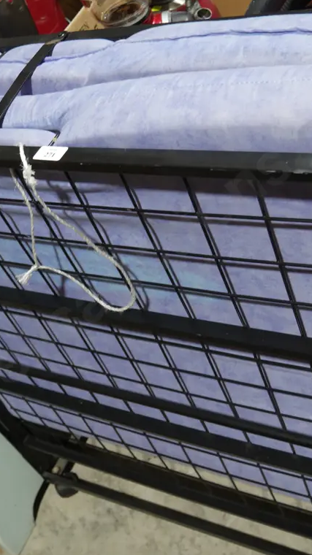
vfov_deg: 43.7
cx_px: 127
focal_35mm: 47
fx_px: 692
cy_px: 277
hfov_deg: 25.4
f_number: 3.6
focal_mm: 16
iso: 250
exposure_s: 1/60
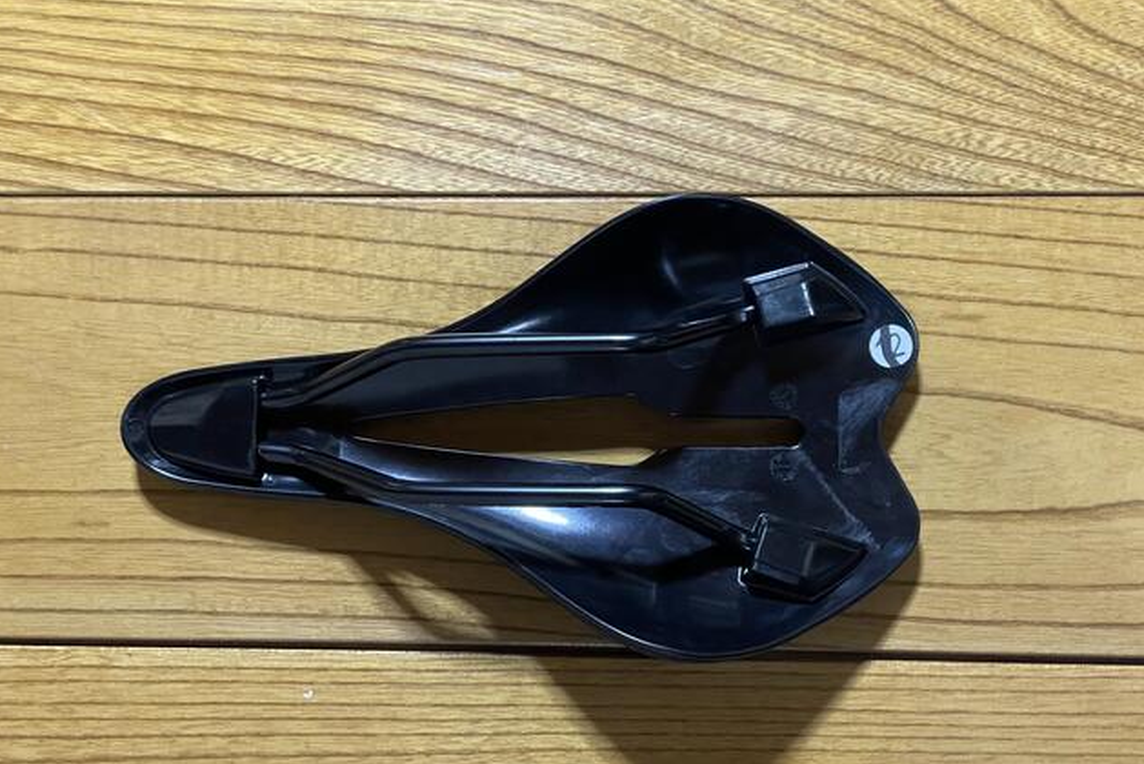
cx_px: 566
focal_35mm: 55
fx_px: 1748
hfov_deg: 36.2
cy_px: 420
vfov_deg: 24.6
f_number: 2
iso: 640
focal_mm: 6
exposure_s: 1/40
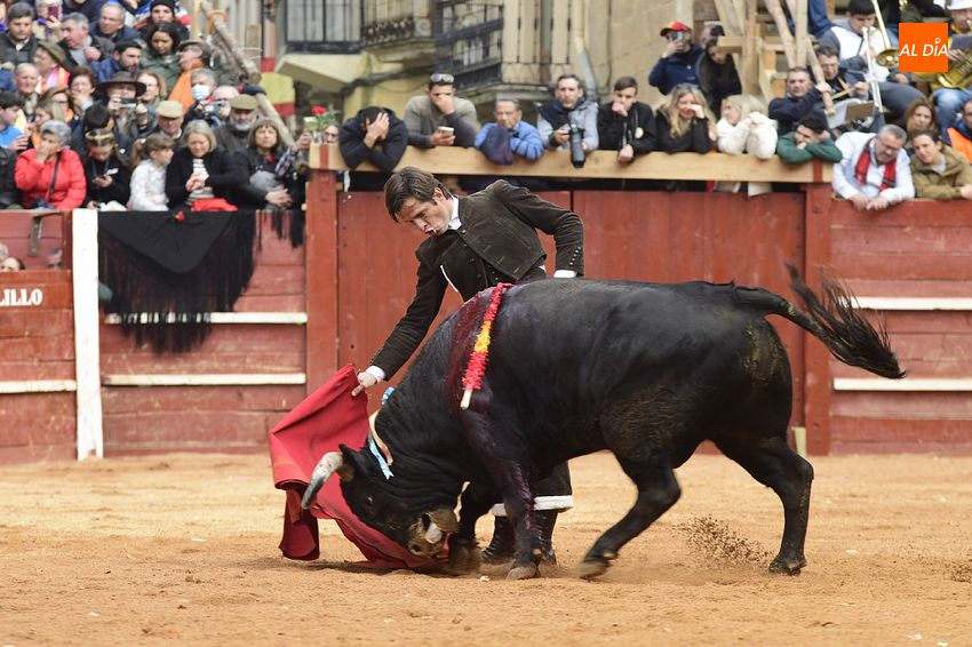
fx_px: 5398
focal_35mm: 200
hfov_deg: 10.3
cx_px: 486
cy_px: 324
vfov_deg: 6.9
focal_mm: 200
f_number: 5.6
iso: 640
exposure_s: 1/320
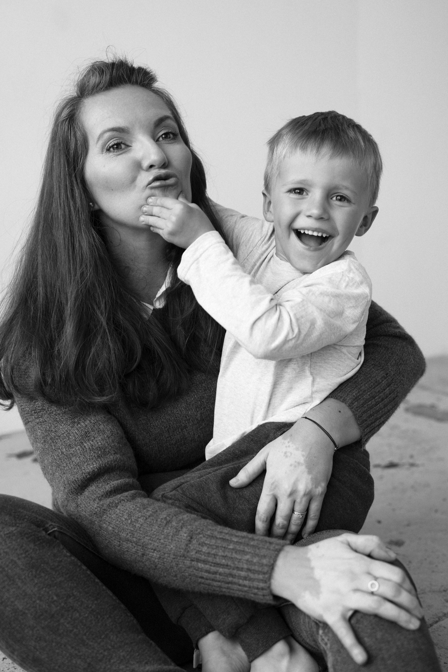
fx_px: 933
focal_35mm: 50
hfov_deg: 27.0
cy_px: 336
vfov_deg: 39.6
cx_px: 224
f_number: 4
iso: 400
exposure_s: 1/160
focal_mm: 50
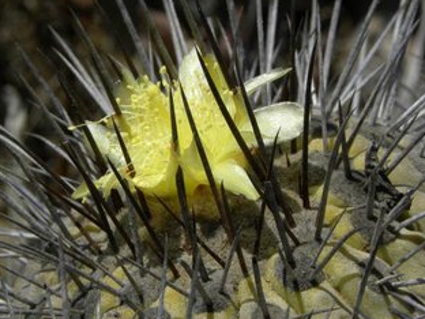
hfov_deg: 8.4
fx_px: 2898
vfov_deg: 6.3
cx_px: 168
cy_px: 191
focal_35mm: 236
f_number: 8
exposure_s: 1/320
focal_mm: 32.7
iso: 64
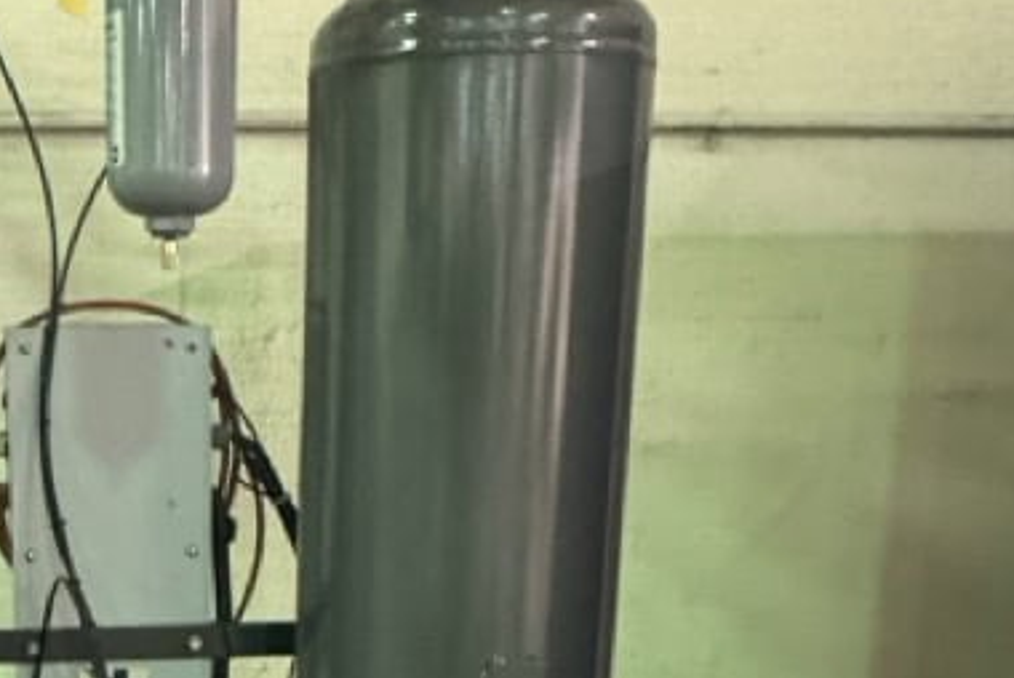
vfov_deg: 26.9
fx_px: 1381
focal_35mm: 49
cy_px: 569
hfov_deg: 37.8
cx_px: 117
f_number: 2.2
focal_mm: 2.2
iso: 1250
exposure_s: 1/40
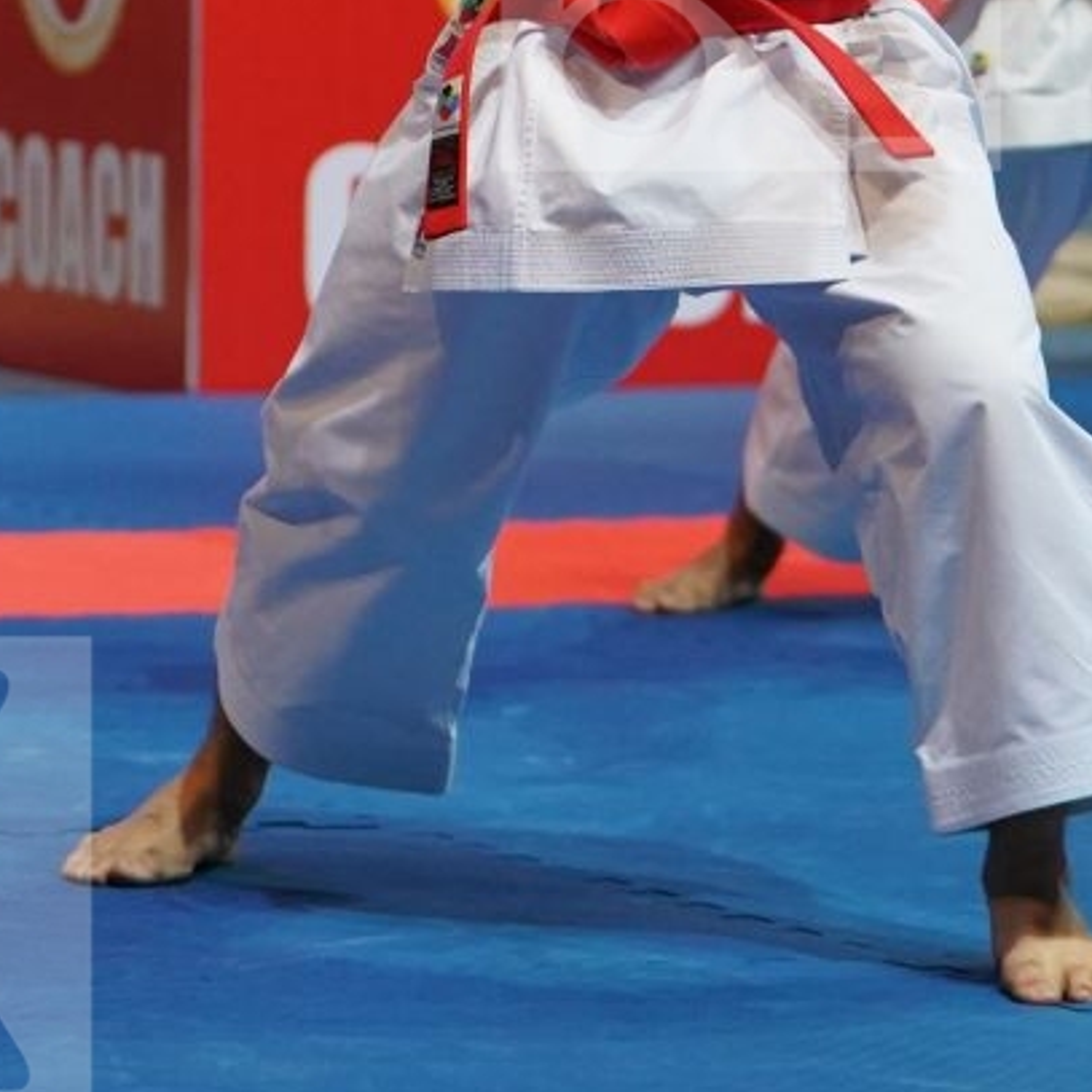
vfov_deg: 5.6
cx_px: -158
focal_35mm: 312
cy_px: -72
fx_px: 11135
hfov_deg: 5.6
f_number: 2.8
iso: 2500
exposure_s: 1/500
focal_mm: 83
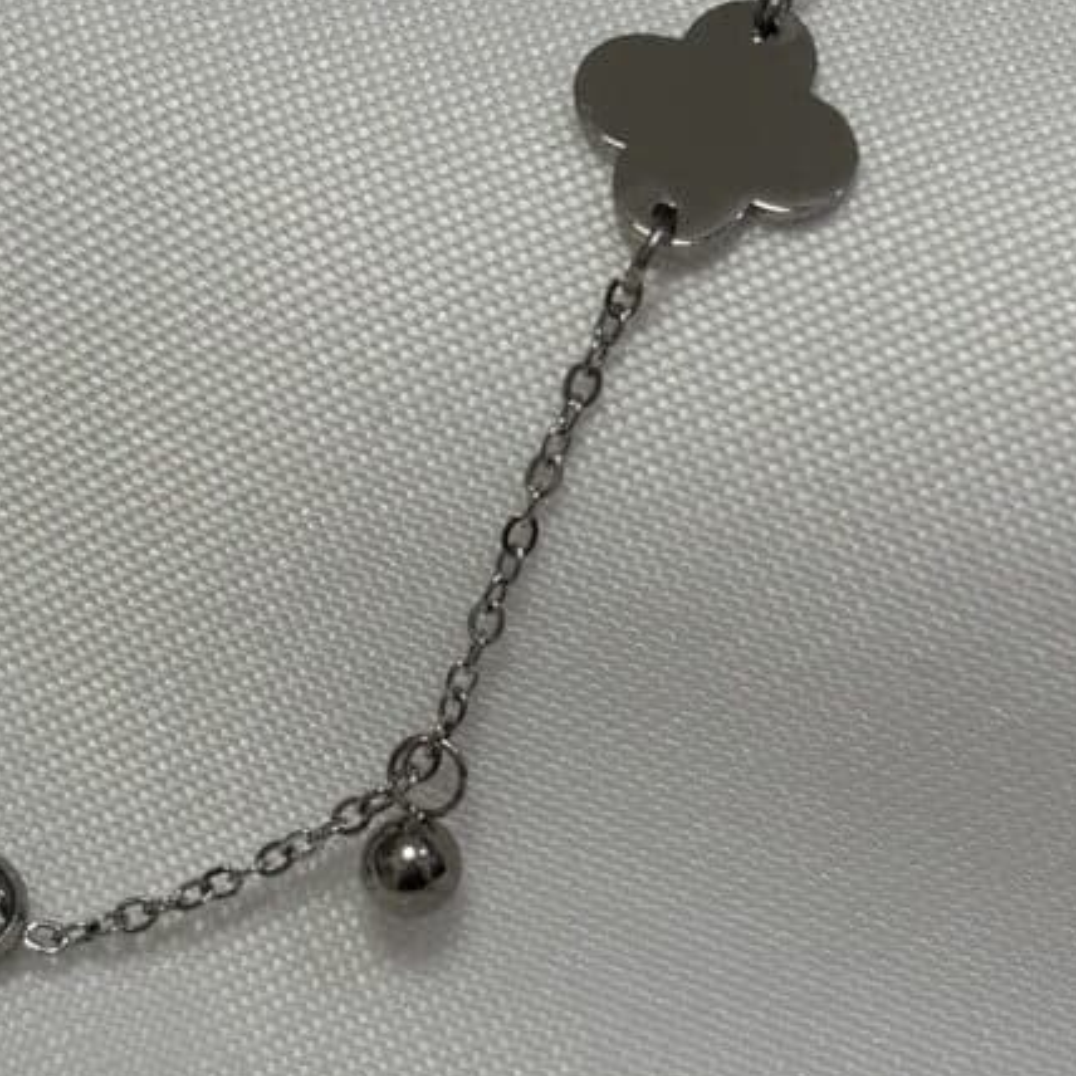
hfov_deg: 15.8
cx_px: 347
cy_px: 508
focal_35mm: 110
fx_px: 3868
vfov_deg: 15.8
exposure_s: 1/100
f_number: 1.6
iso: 50
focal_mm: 5.96
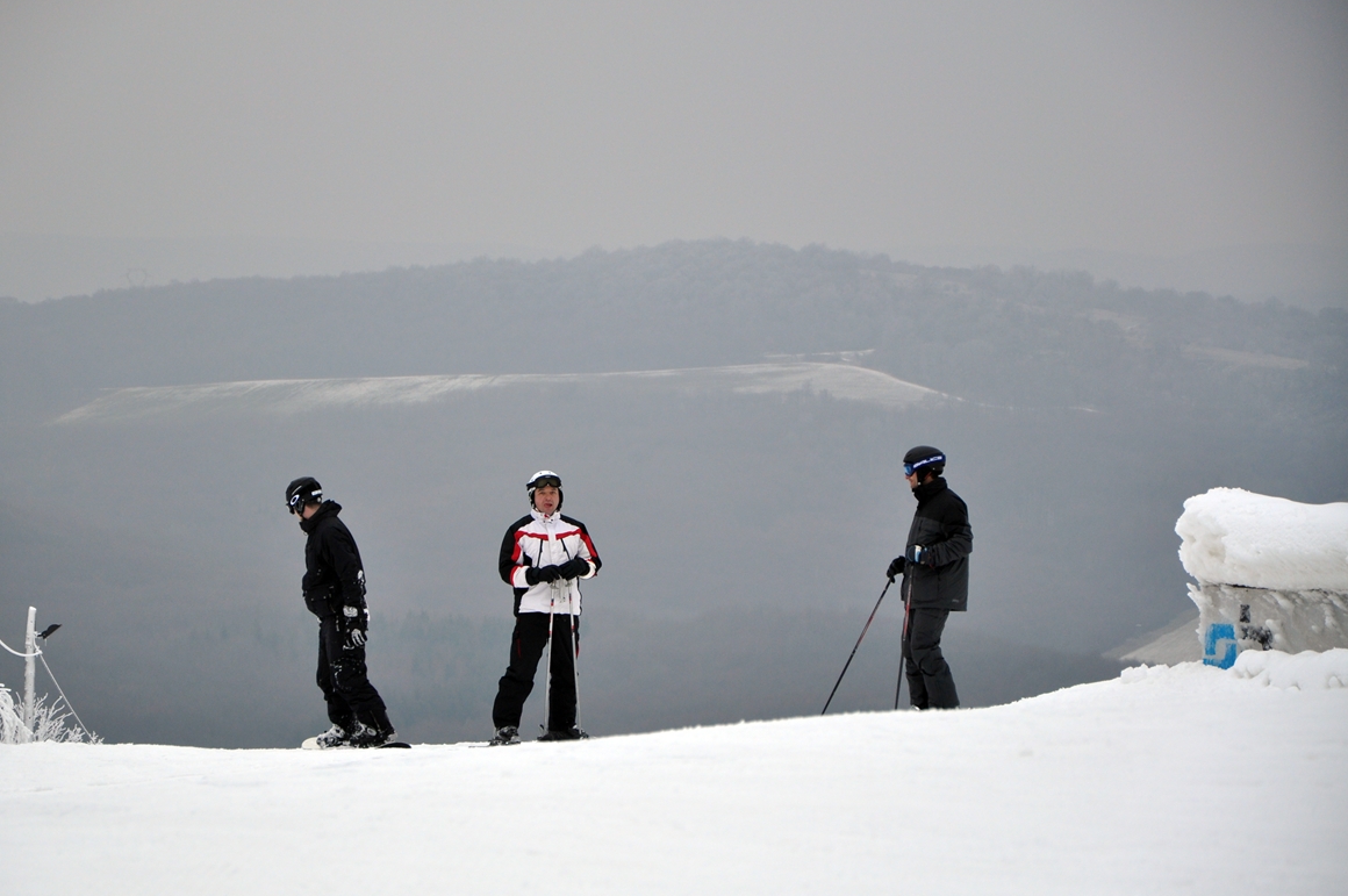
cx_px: 603
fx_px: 6530
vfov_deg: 7.8
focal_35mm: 175
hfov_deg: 11.8
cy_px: 476
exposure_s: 1/320
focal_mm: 105
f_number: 5.6
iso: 320
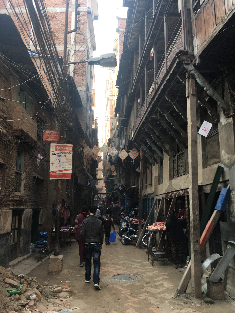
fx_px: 262
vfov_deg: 61.7
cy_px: 156
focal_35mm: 29
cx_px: 118
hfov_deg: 48.2
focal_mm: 4.15
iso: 32
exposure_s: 1/100
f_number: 2.2
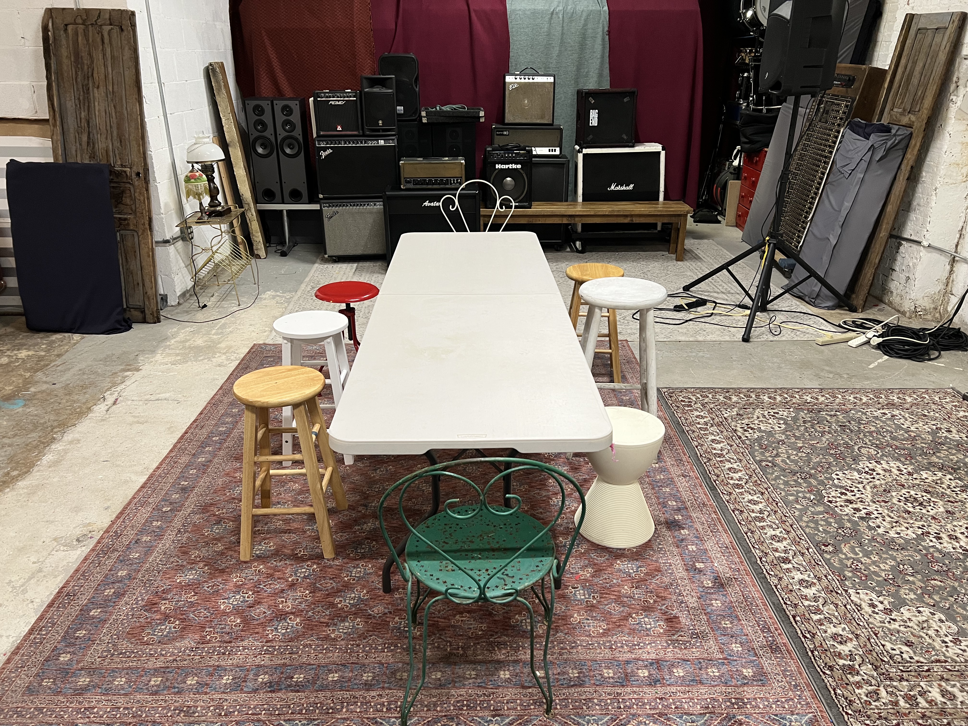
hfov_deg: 67.3
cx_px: 484
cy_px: 363
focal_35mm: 26
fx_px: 727
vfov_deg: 53.1
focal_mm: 5.7
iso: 125
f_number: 1.5
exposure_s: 1/60
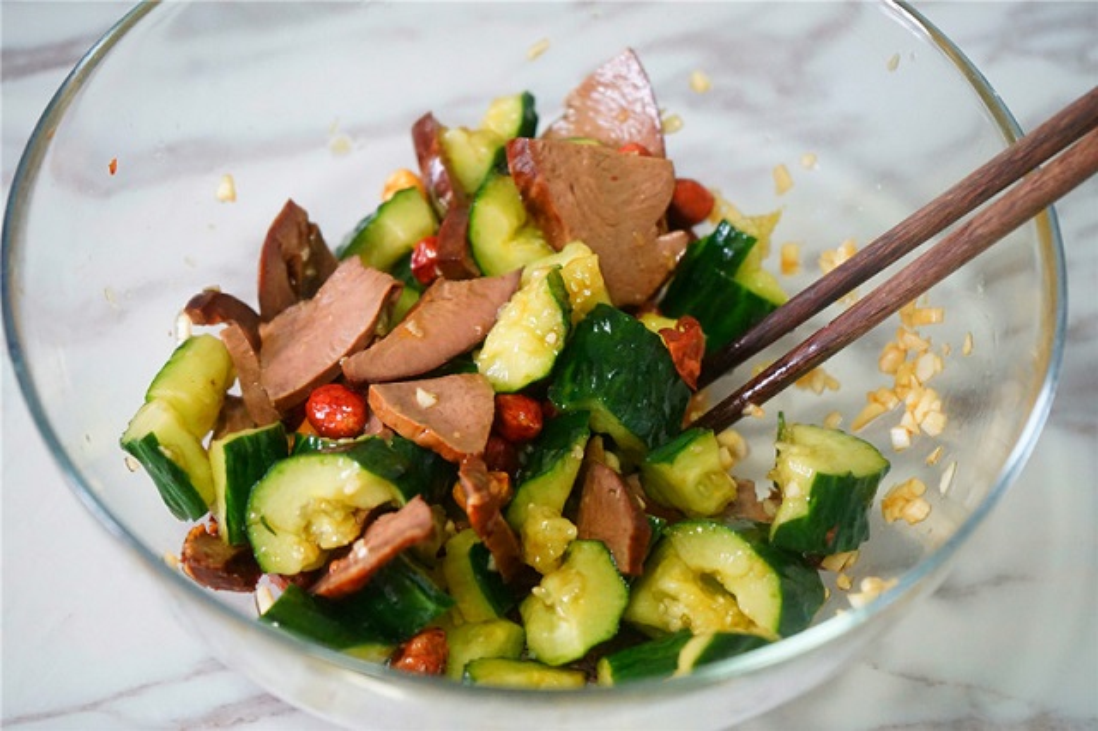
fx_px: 1951
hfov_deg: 31.4
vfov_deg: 21.2
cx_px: 549
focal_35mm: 64
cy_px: 366
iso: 6400
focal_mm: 64
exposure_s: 1/60
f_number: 5.6
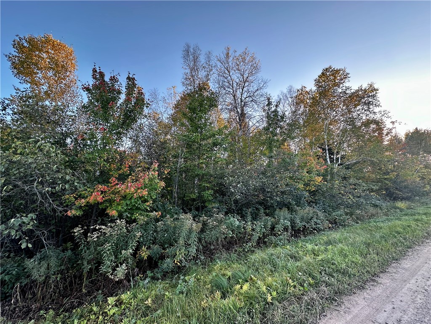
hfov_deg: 102.1
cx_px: 216
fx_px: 174
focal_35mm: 14
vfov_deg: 85.7
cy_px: 162
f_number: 2.2
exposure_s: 1/99
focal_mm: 2.22
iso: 40
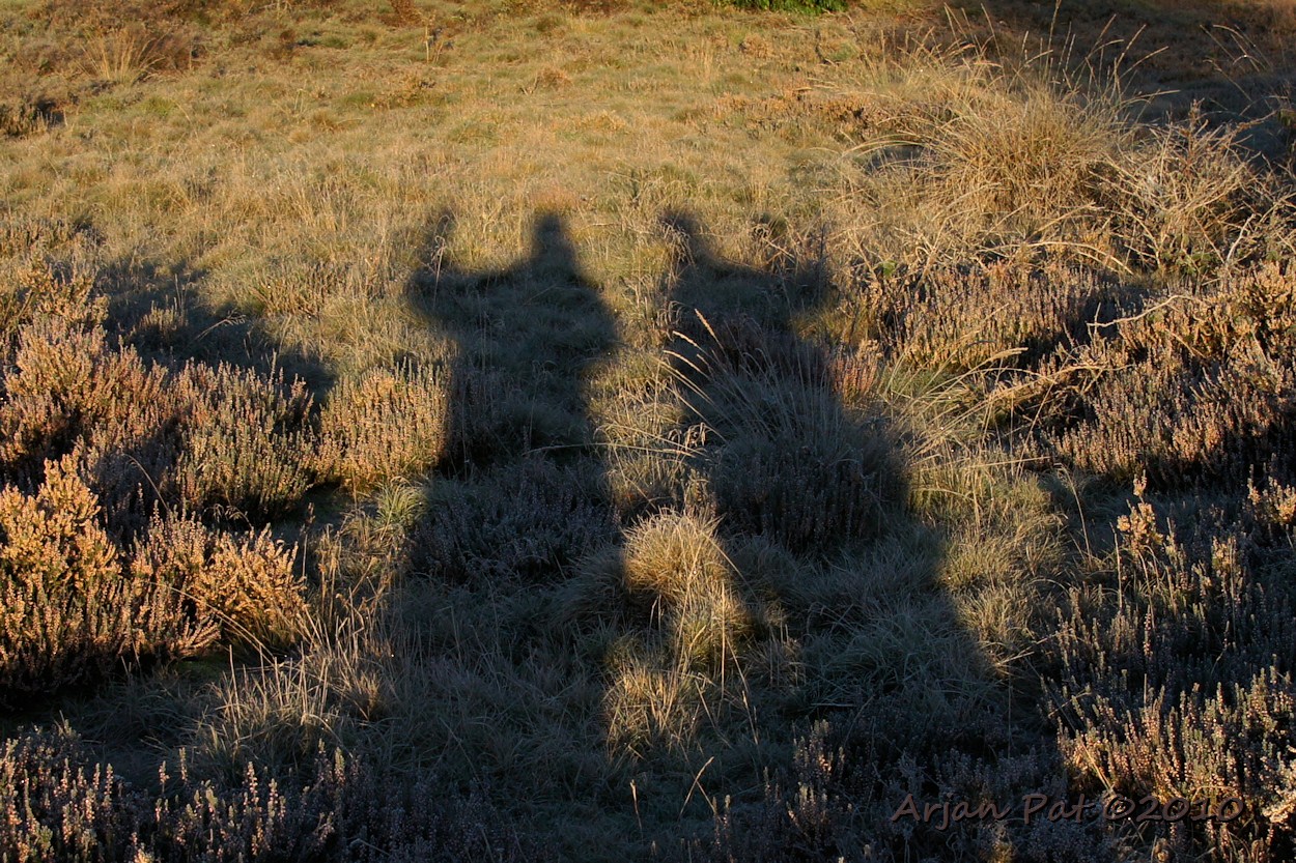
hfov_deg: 61.9
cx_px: 648
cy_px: 432
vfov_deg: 43.6
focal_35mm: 30
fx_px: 1080
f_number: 5.6
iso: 200
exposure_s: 1/500
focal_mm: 20
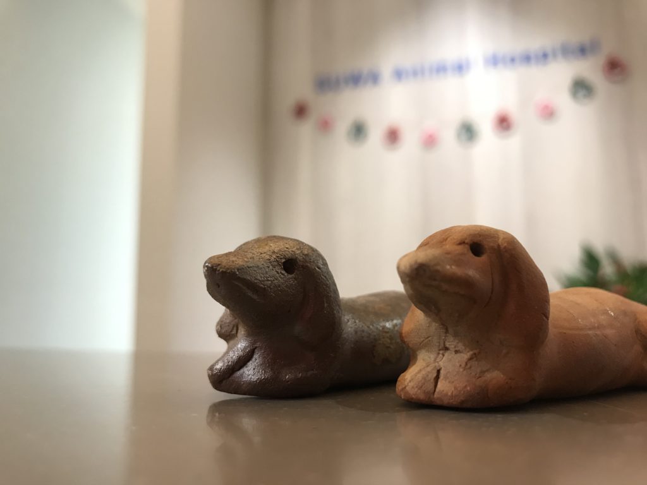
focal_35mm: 28
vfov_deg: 49.7
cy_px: 242
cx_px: 324
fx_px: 523
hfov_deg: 63.4
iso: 40
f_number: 1.8
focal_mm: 3.99
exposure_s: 1/15
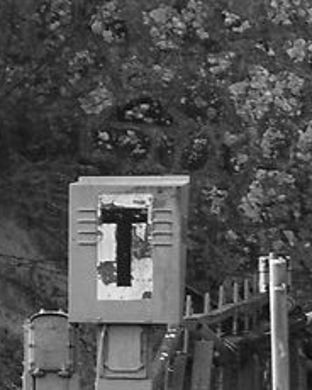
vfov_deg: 0.9
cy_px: 623
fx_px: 25959
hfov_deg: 0.7
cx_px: 941
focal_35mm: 2249
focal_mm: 230
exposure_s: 1/320
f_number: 5.6
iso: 320
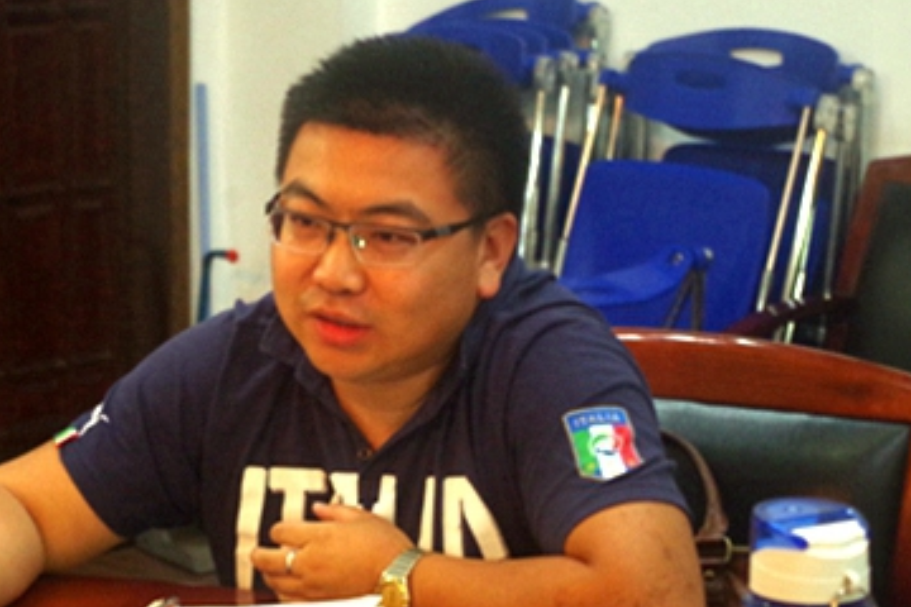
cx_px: 291
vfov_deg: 12.0
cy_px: 353
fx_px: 2885
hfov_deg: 17.9
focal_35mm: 114
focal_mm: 55
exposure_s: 1/20
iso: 1600
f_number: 5.6
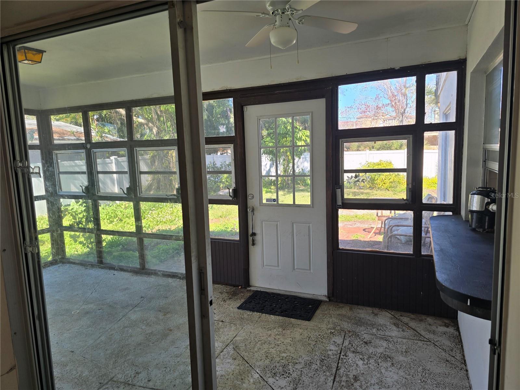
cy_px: 195
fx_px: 346
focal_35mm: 23
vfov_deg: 58.9
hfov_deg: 73.9
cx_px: 260
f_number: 1.7
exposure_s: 1/180
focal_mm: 6.3
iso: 12
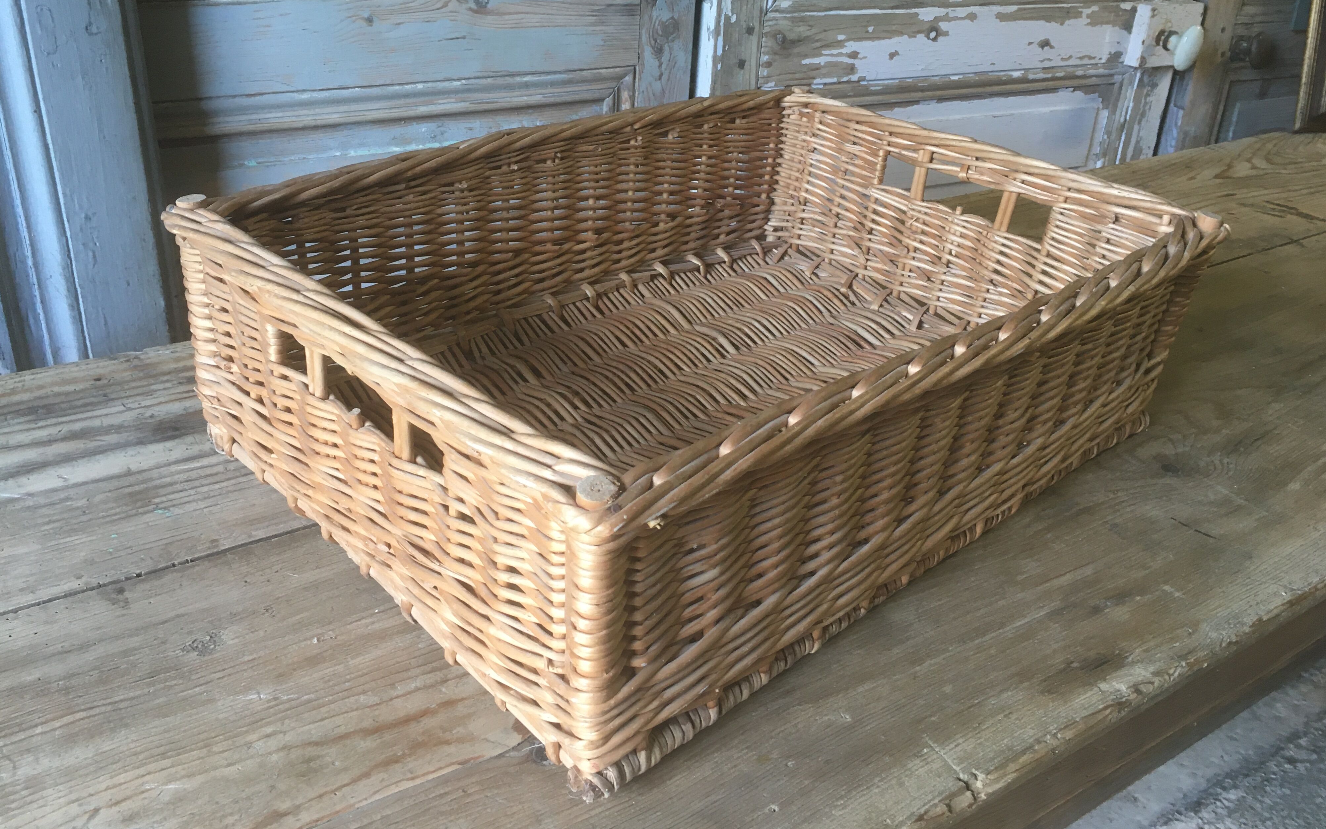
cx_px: 663
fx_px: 1120
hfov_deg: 61.2
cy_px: 334
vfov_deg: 40.4
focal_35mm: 31
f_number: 2.2
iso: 100
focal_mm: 4.15
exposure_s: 1/33
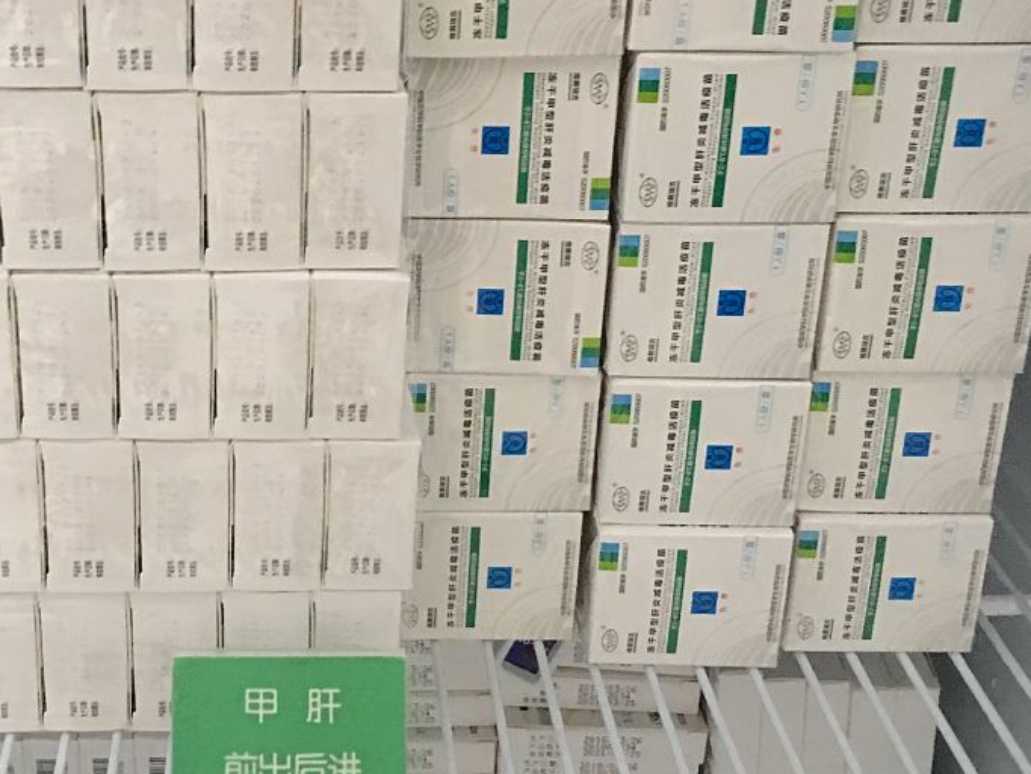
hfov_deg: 36.9
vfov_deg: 28.3
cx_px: 313
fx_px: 1520
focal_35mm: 51
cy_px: 224
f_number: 2.2
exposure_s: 1/4
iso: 125
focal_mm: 4.15
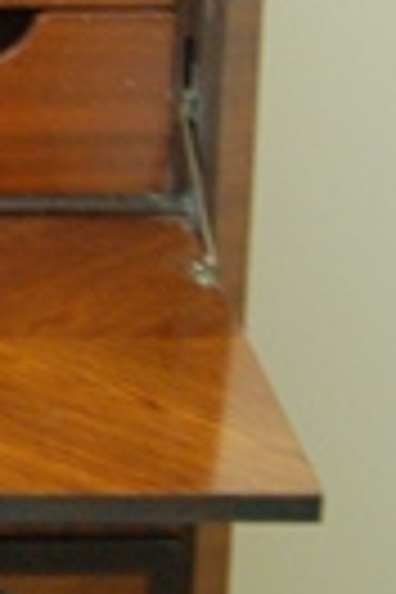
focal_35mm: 177
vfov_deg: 11.6
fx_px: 2920
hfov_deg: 7.4
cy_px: 274
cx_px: -430
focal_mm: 26
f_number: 4
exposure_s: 1/13
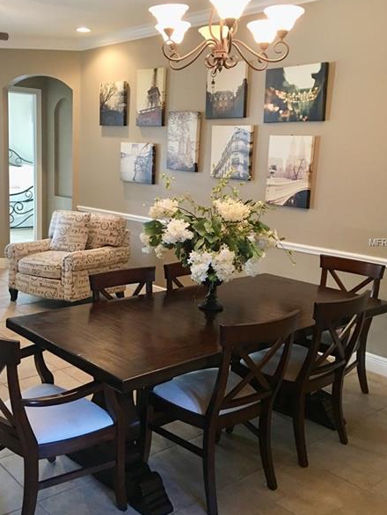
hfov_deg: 37.6
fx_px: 566
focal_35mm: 38
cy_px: 243
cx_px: 156
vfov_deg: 48.9
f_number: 2.2
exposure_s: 1/15
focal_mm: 4.15
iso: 80
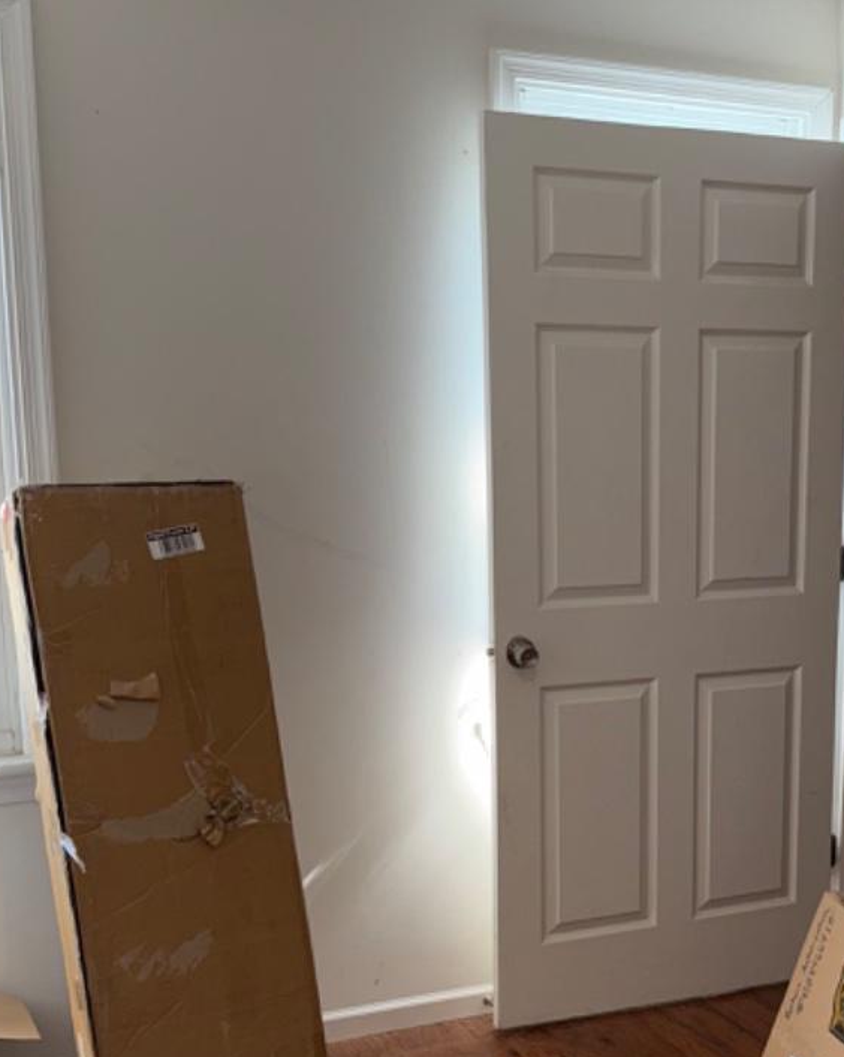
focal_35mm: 51
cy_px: 740
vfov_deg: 36.1
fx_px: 1594
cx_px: 673
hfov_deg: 29.0
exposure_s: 1/121
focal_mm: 6.76
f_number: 1.78
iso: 80
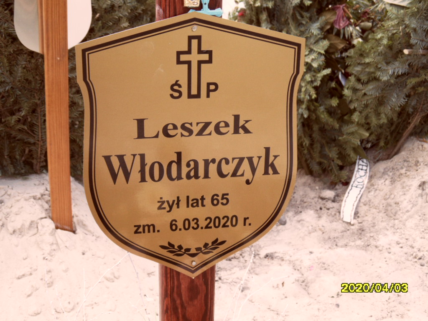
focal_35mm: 50
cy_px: 160
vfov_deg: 29.1
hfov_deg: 38.2
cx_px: 214
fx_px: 618
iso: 100
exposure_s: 1/125
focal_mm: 8.2
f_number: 3.8
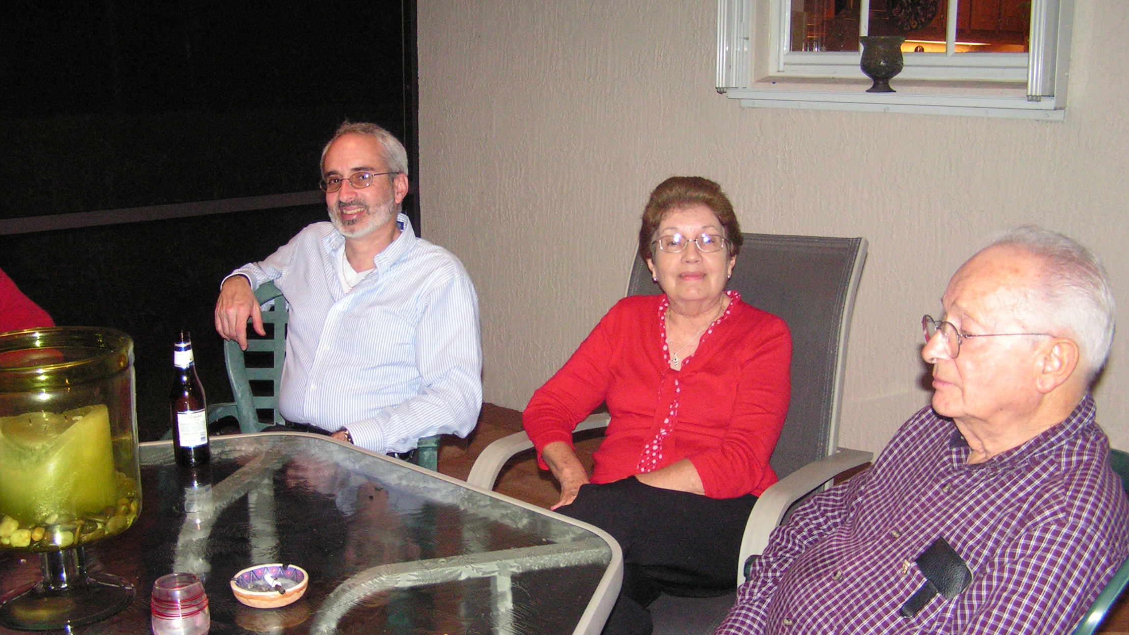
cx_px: 569
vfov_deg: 28.3
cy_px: 333
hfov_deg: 48.4
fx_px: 1257
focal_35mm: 42
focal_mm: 6.3
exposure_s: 1/40
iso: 200
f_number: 2.8
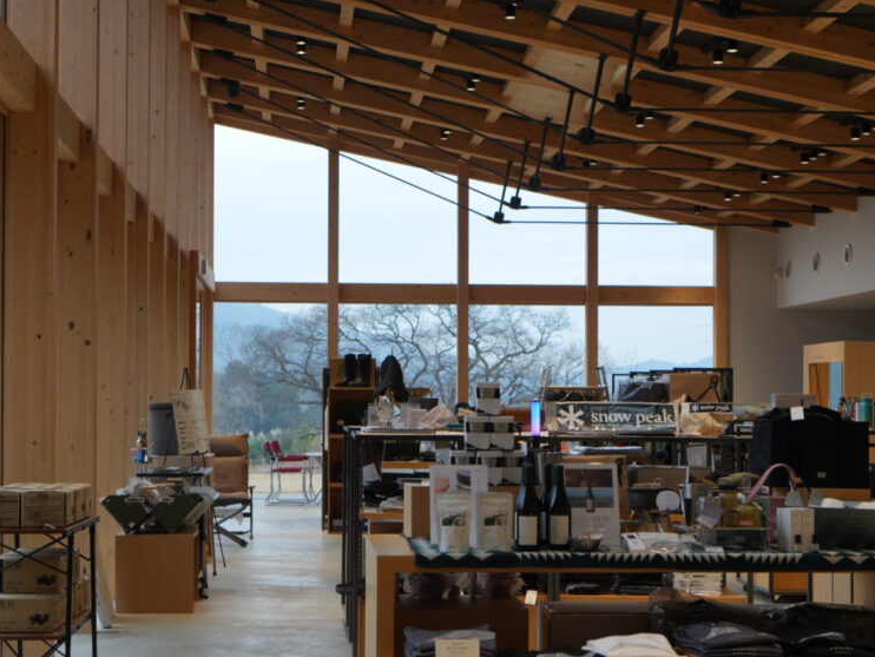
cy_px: 381
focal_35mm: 70
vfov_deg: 21.1
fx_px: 1761
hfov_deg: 27.9
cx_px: 383
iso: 200
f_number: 4
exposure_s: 1/100
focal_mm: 35
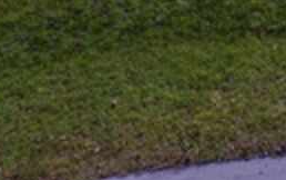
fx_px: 866
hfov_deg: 14.9
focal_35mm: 111
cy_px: -274
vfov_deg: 10.1
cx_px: 589
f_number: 2.8
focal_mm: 8.38
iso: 100
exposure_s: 1/730
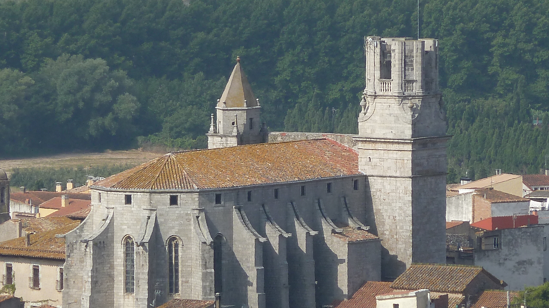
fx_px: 8559
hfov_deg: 3.7
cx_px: 274
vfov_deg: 2.1
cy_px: 180
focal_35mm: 588
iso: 80
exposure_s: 1/400
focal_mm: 49.2
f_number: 4.9
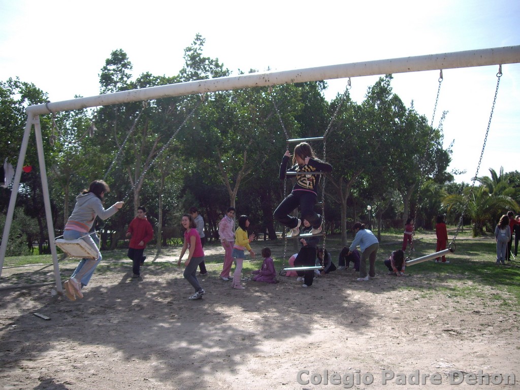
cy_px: 195
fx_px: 571
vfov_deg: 37.7
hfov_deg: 49.0
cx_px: 260
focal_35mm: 38
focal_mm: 6.2
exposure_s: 1/1250
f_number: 4.3
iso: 64
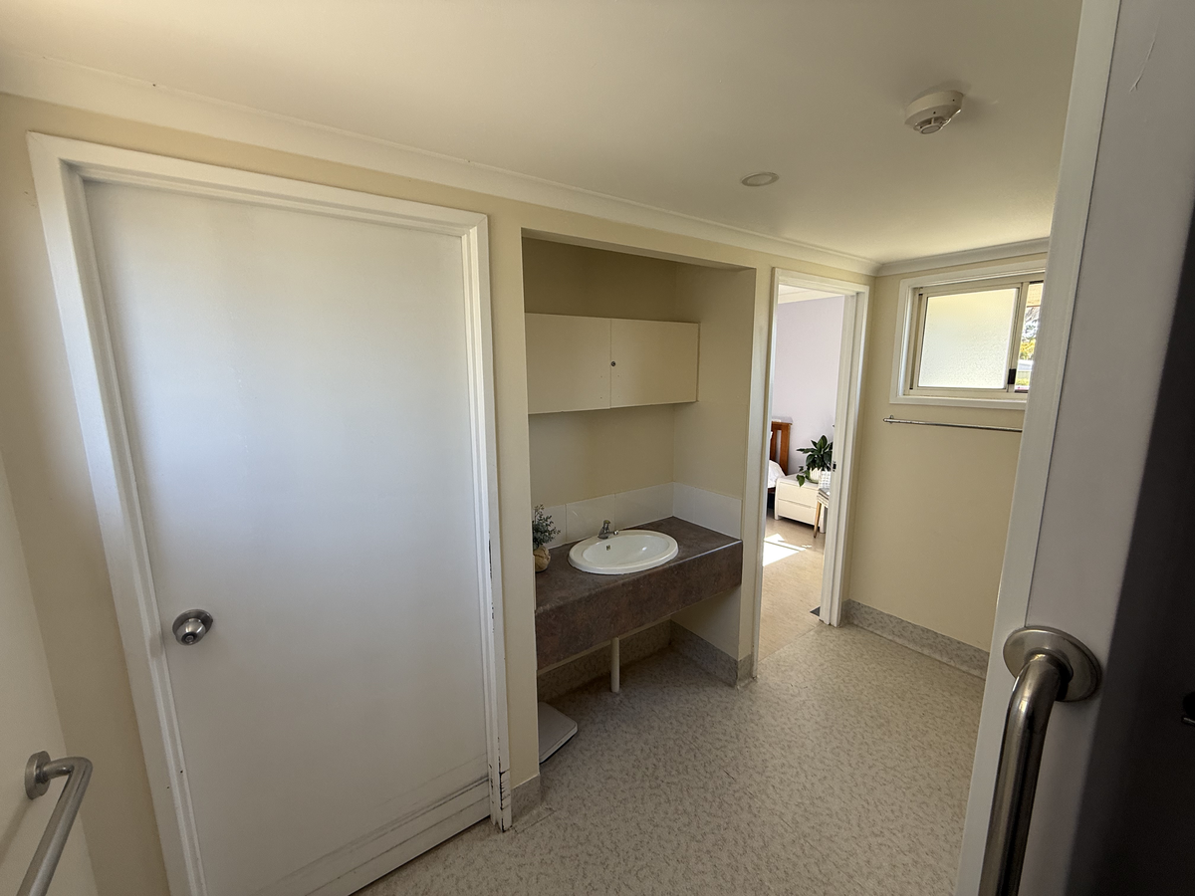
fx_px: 483
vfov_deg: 85.7
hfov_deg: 102.1
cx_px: 598
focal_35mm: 14
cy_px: 448
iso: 80
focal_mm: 2.22
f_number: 2.2
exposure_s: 1/99
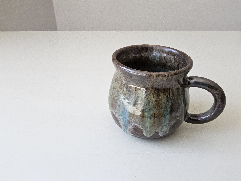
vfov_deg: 58.9
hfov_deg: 73.9
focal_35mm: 23
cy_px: 90
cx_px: 120
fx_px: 160
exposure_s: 1/120
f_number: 2
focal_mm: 3.08
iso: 250
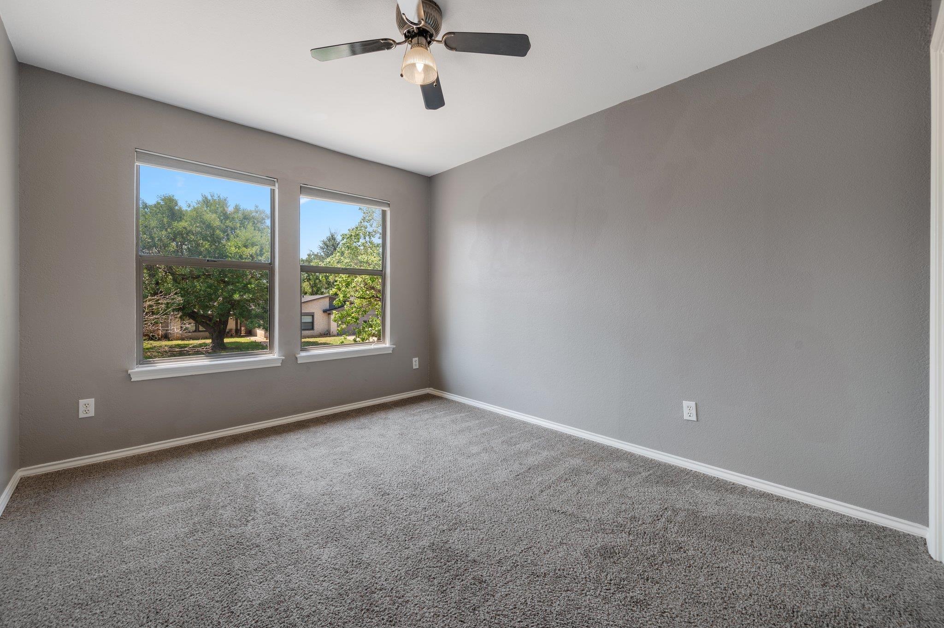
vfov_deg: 81.1
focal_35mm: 14
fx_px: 367
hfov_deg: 104.3
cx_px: 472
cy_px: 314
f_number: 8
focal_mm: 14
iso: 100
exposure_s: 1/8
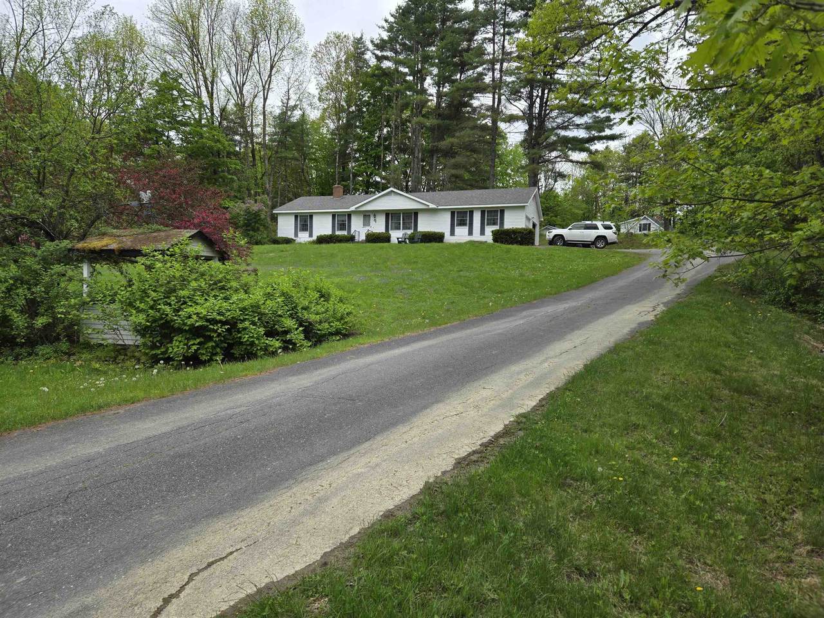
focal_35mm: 23
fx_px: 547
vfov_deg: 58.9
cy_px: 309
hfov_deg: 73.9
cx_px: 412
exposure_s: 1/838
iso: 25
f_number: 1.8
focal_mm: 5.4
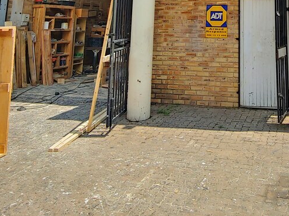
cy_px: -34
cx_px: 228
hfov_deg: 45.6
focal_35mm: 39
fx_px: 326
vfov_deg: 31.6
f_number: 1.9
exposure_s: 1/1389
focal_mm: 2.18
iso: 50
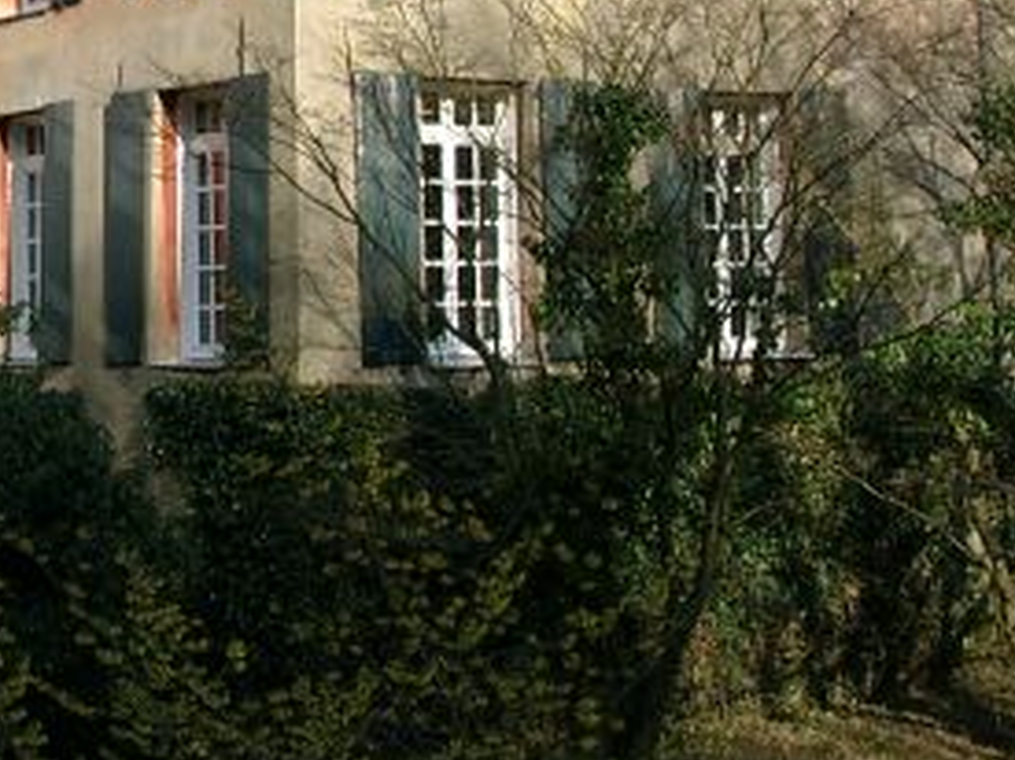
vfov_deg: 14.6
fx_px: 2902
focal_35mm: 99
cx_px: 33
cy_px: -66
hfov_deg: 19.3
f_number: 4
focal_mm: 7.13
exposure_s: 1/413
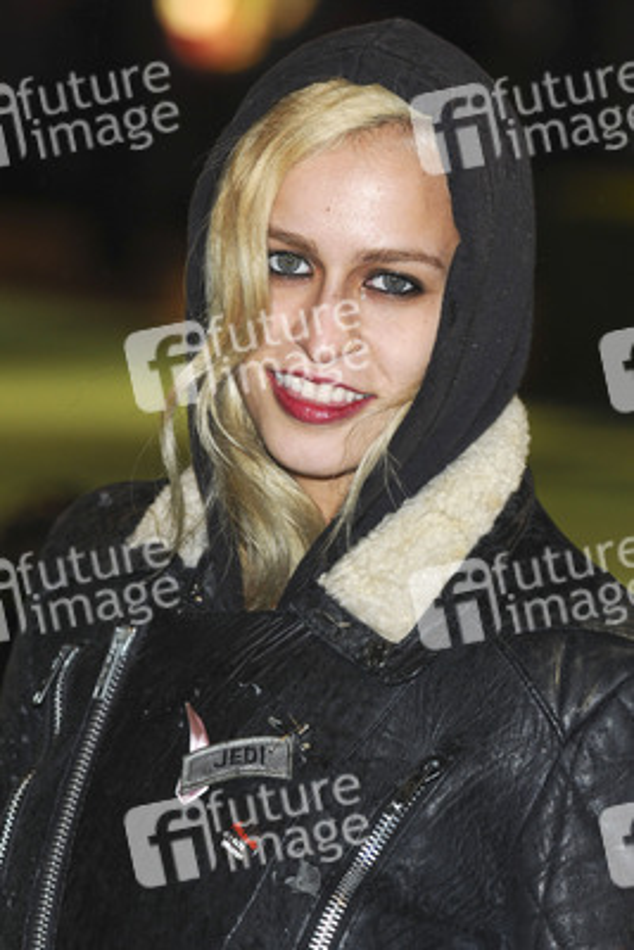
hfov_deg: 5.9
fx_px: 6136
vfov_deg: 8.9
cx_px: 317
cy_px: 475
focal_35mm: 232
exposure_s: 1/160
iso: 400
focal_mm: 155
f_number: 5
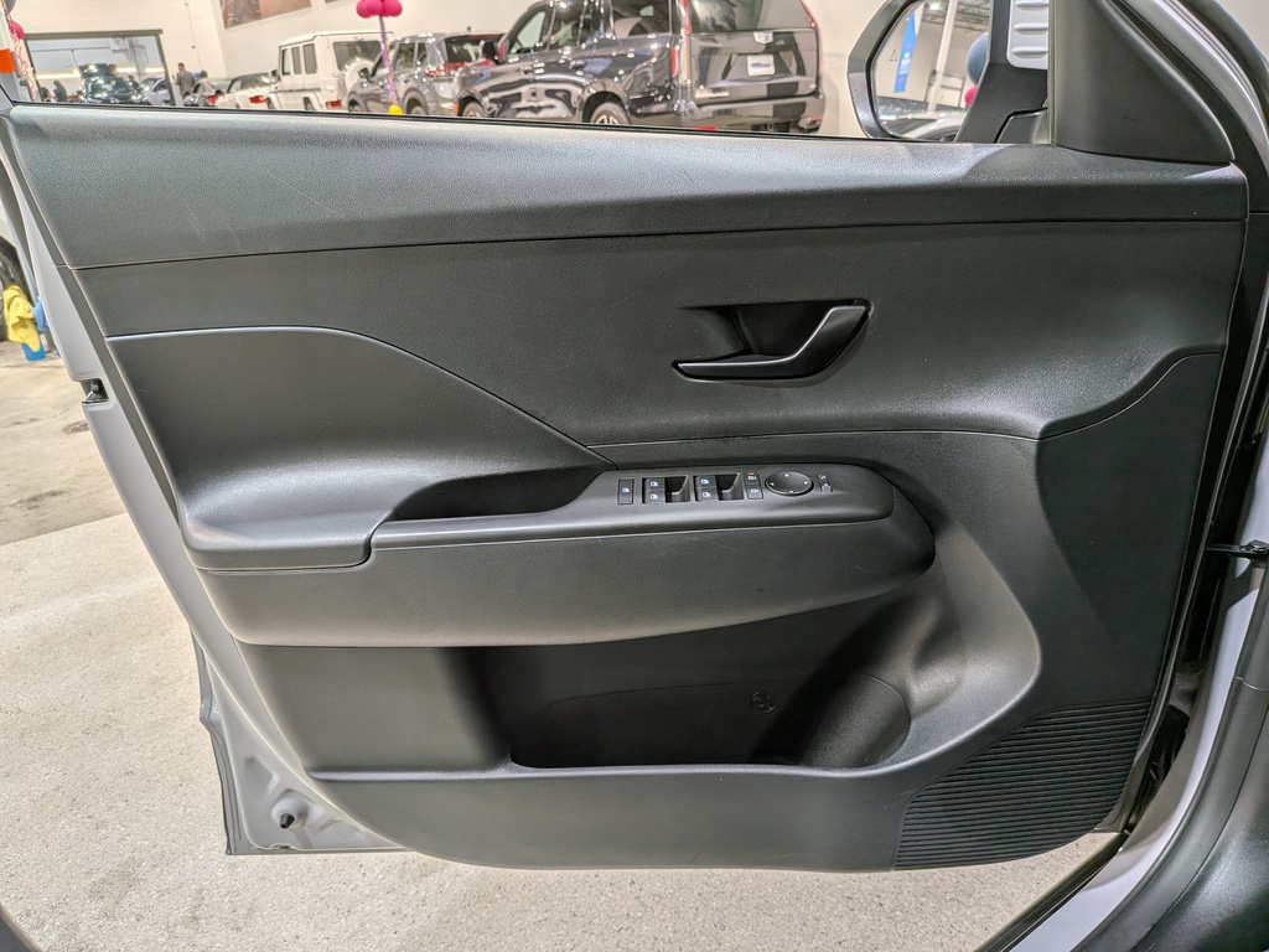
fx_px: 880
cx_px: 634
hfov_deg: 71.6
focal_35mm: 24
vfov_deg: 56.8
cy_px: 476
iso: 27
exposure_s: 1/177
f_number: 1.7
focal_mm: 4.53
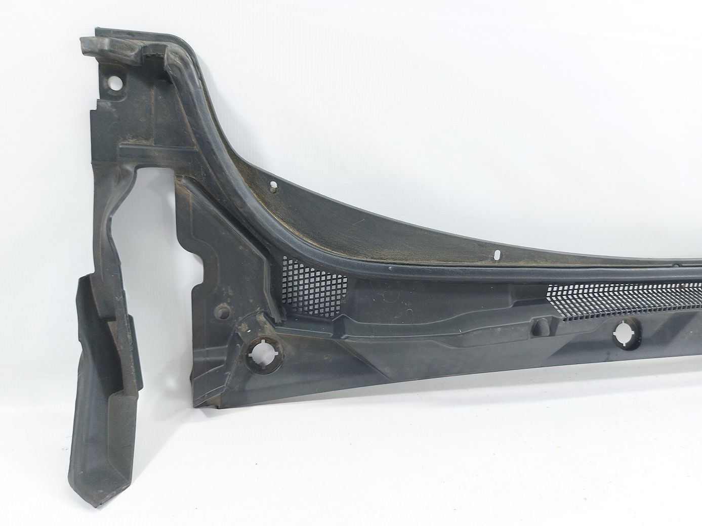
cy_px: 263
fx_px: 487
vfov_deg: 56.8
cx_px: 351
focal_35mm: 24
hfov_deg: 71.6
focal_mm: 5.23
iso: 64
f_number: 1.8
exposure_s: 1/50
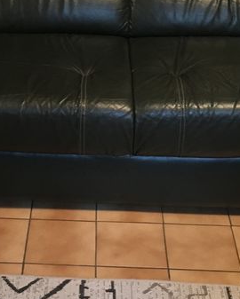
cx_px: 56
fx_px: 745
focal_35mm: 84
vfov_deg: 22.6
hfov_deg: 18.2
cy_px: 100
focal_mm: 4.15
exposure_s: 1/17
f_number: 2.2
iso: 400
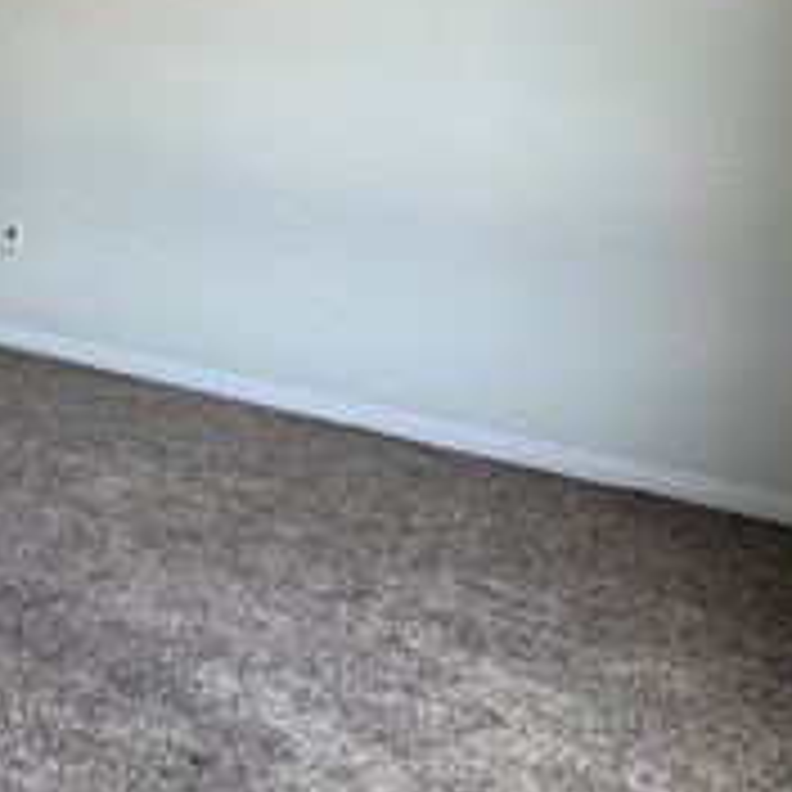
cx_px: -14
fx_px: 1165
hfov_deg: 34.0
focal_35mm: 45
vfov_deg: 35.4
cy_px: 81
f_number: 2.2
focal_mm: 2.22
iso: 100
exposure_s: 1/99
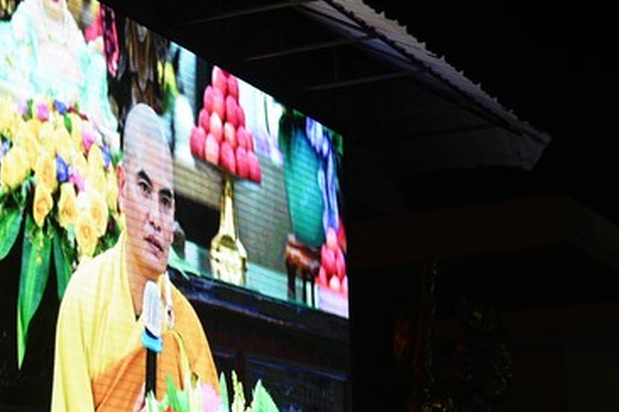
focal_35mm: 124
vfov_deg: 11.0
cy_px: 287
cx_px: 471
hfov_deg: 16.4
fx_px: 2132
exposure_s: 1/160
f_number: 4.5
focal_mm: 70
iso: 800
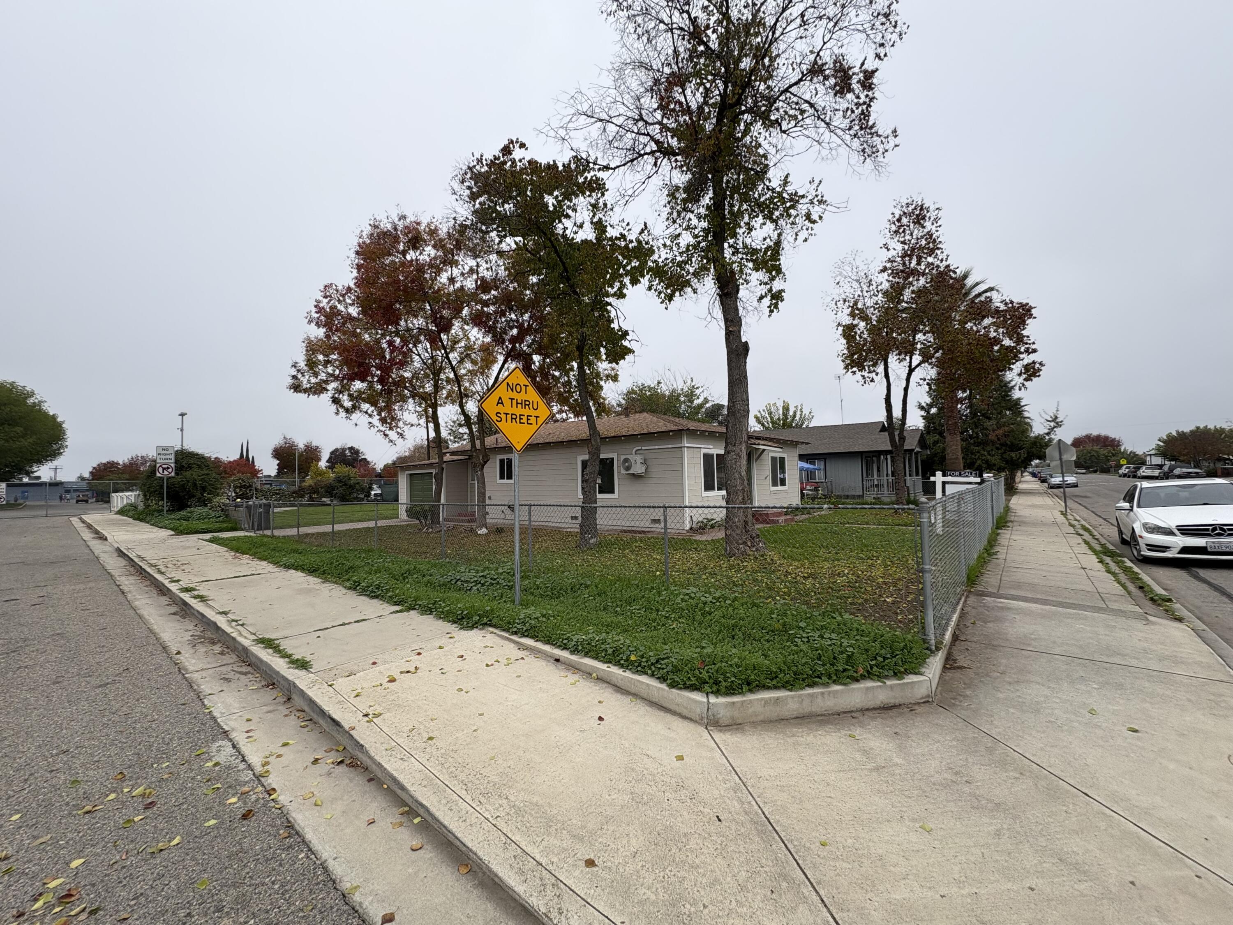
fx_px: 499
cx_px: 616
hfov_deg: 102.1
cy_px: 462
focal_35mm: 14
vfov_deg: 85.7
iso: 40
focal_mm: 2.22
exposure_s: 1/473
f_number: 2.2
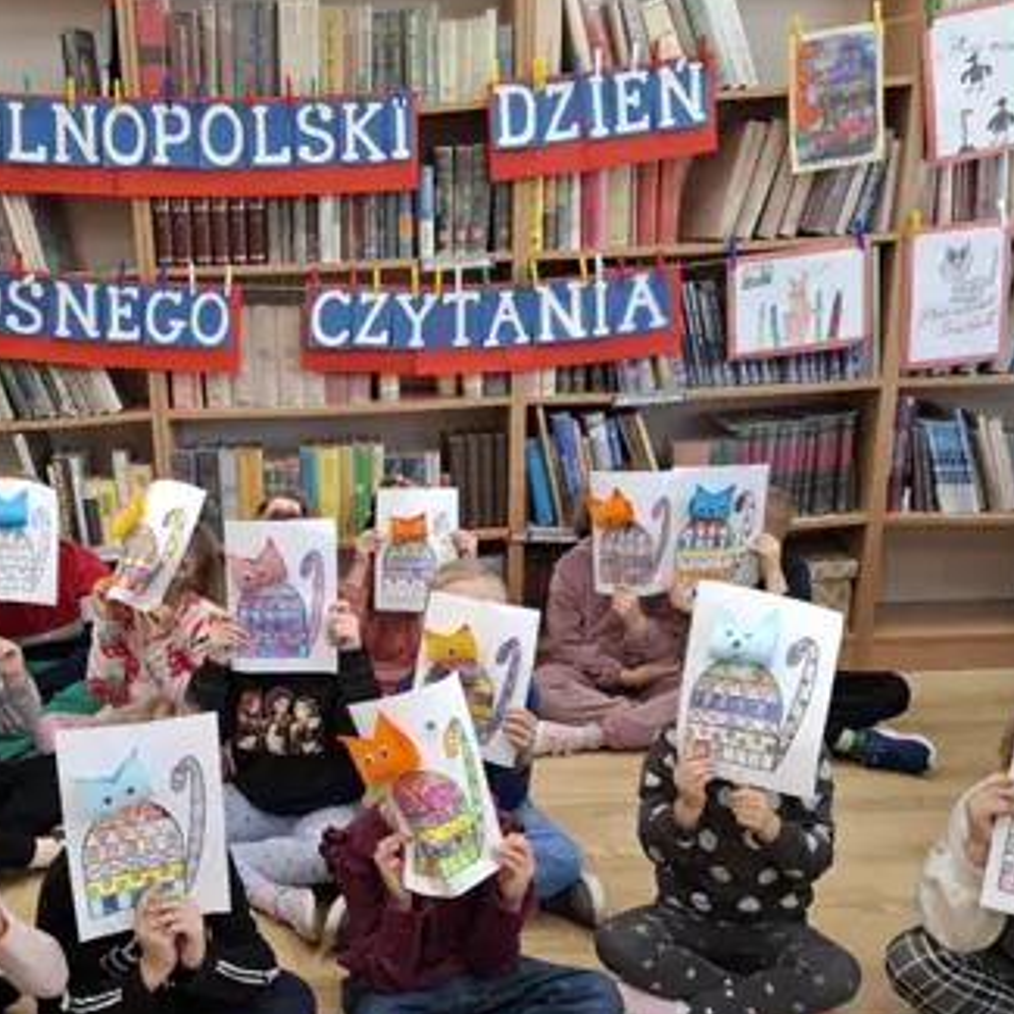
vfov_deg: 45.7
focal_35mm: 36
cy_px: 633
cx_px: 300
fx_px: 1193
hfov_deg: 45.0
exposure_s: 1/100
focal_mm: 5.54
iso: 250
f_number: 1.8
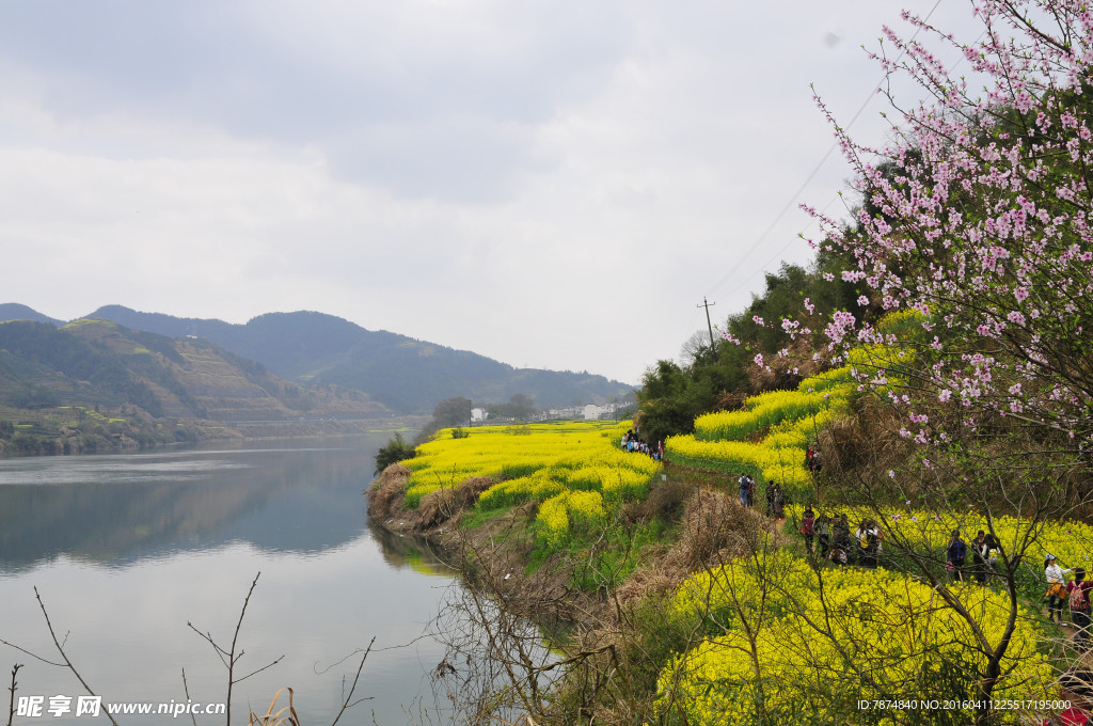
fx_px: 1274
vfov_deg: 31.8
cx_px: 546
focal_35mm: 42
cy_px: 363
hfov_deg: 46.5
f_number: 9
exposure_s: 1/500
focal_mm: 28
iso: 320
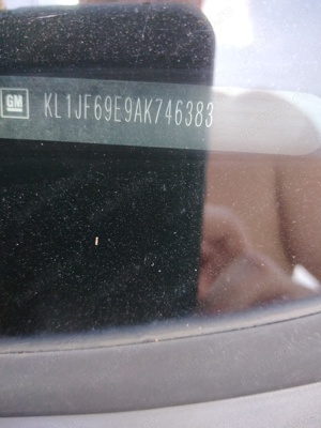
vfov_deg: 67.3
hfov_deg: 53.1
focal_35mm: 26
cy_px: 214
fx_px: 321
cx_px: 160
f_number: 1.8
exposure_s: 1/120
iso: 175
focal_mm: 3.6
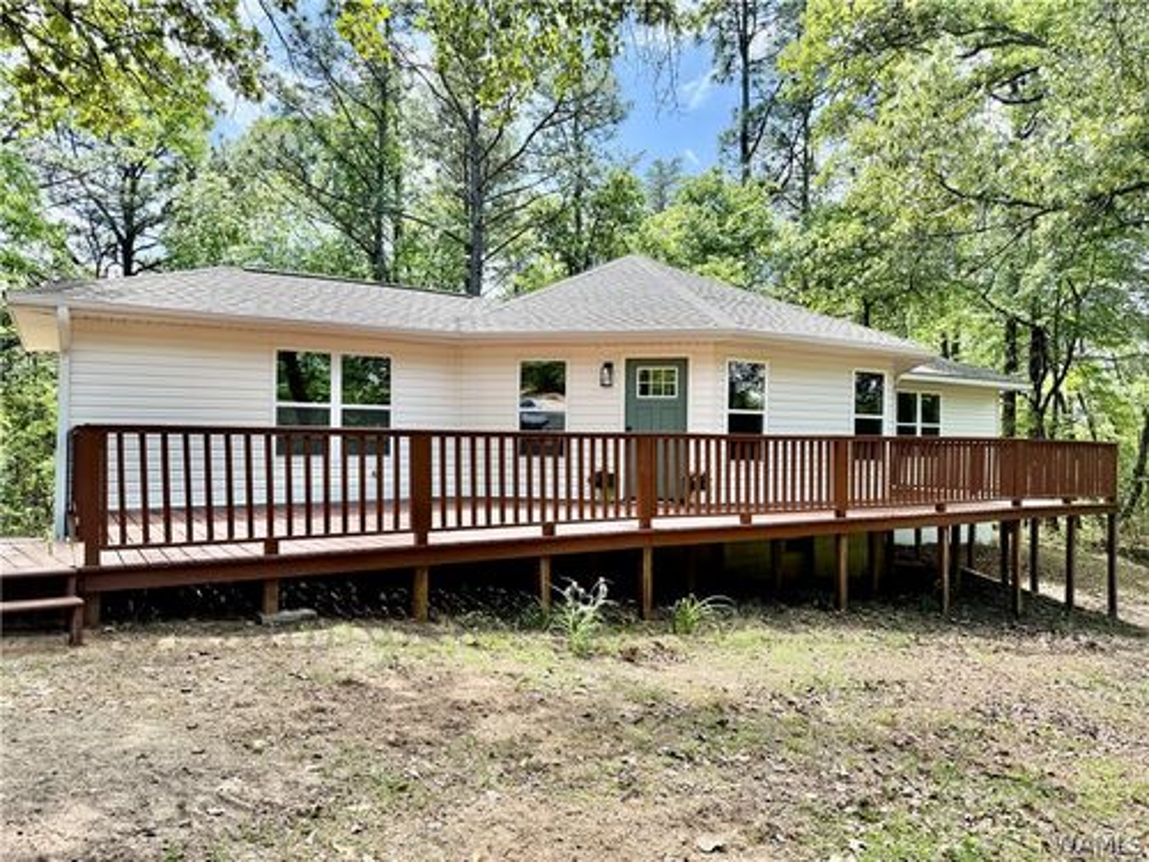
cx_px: 574
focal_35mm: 24
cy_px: 431
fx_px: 797
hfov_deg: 71.6
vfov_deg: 56.8
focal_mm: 6.76
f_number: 1.78
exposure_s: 1/1314
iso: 100
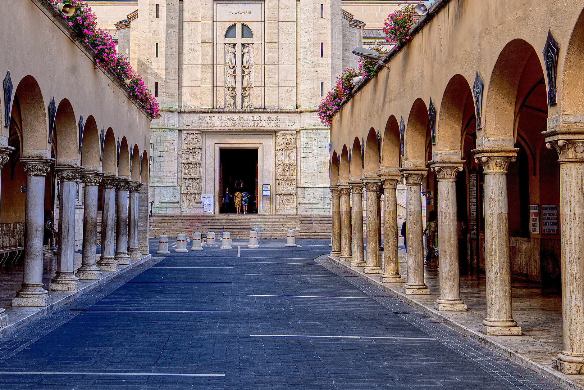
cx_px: 203
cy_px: 114
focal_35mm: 65
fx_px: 1054
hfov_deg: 30.8
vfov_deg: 20.8
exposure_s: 1/100
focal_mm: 44
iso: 320
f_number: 9
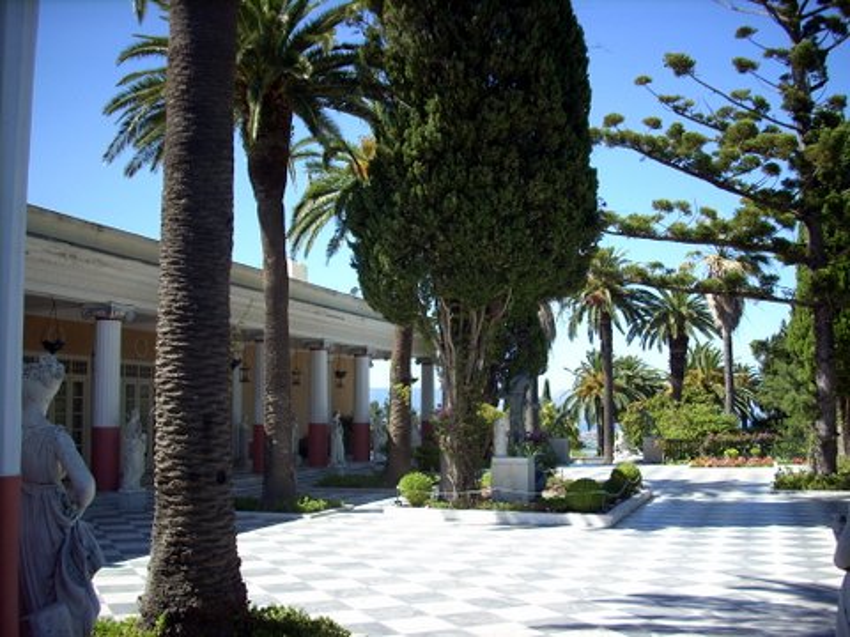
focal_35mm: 37
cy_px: 318
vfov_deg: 38.7
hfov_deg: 50.1
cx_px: 425
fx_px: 909
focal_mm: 6.2
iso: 64
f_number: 2.8
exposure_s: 1/458
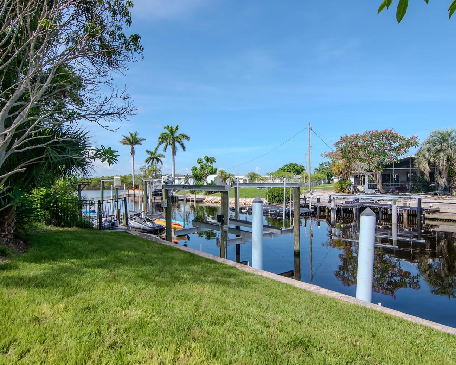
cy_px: 182
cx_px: 230
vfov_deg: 61.8
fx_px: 305
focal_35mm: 23
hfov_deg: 73.6
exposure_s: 1/1600
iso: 800
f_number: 7.1
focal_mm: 13
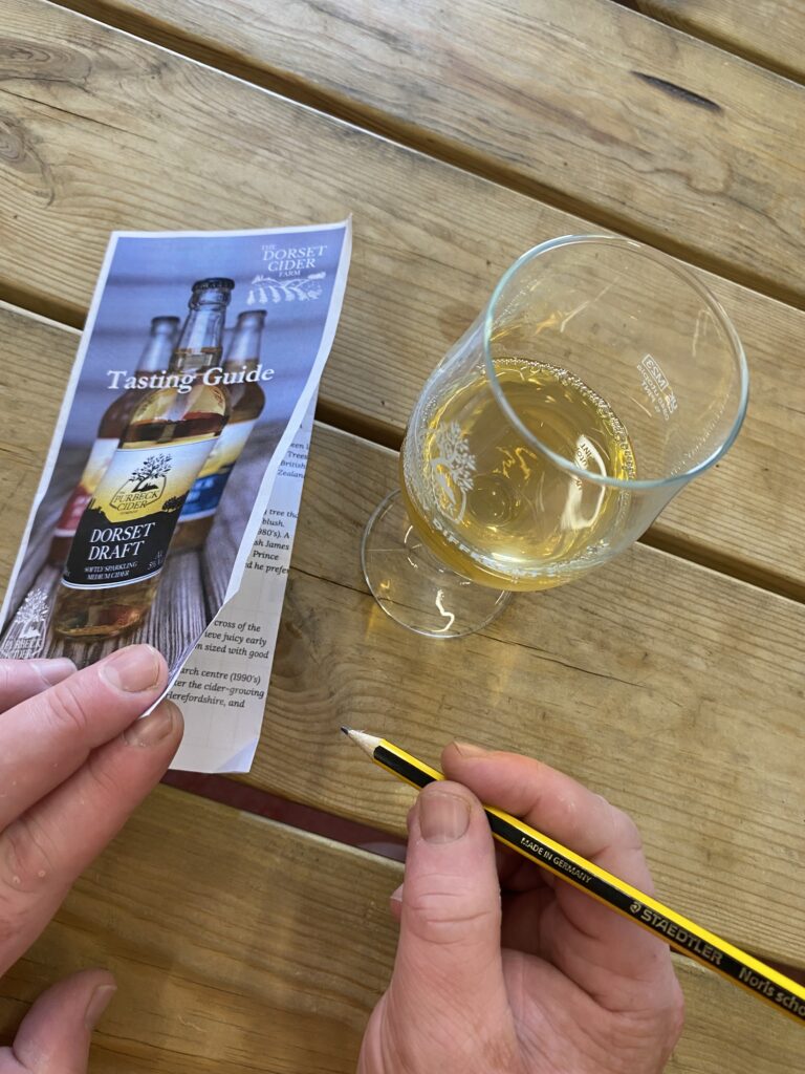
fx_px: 806
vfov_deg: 67.3
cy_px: 537
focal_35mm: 26
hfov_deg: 53.1
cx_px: 402
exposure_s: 1/50
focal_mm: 4.25
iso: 80
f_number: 1.8
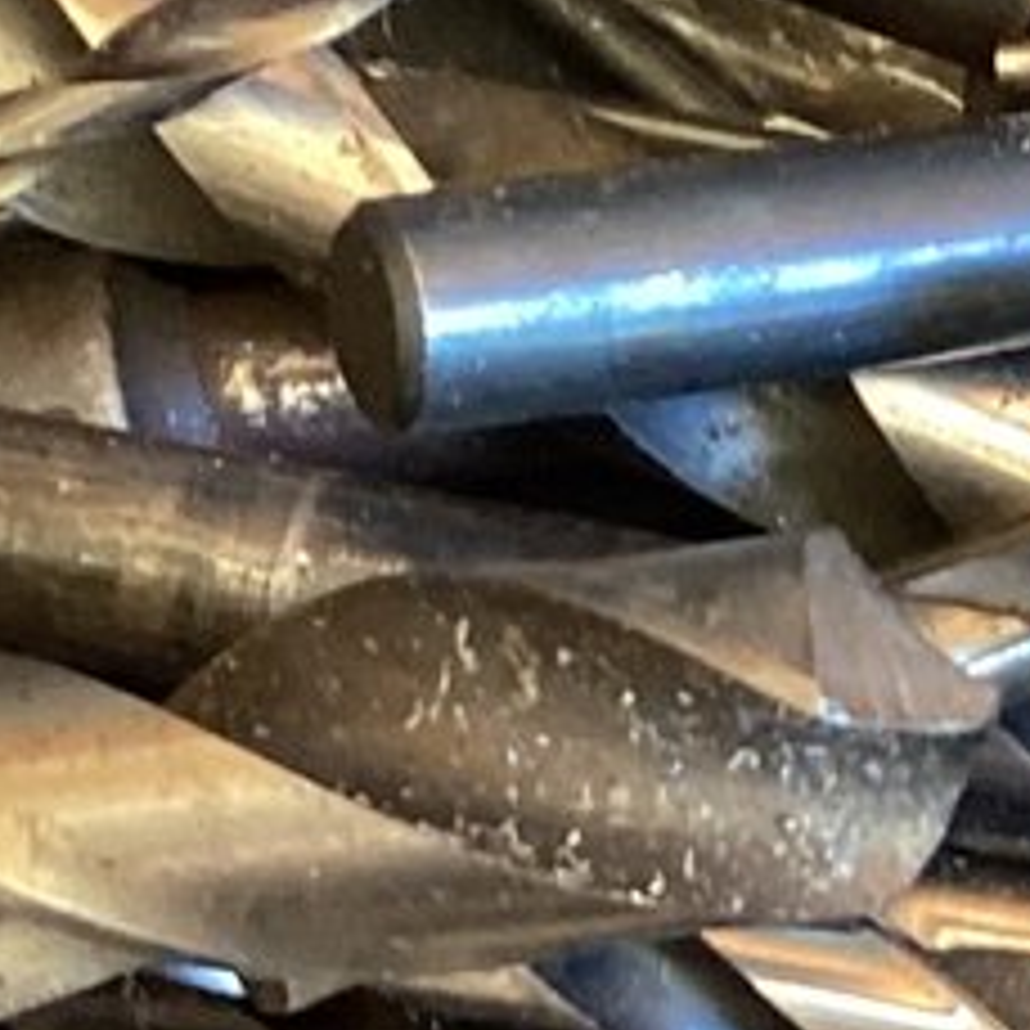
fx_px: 6093
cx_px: 902
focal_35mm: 181
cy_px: 947
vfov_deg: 9.6
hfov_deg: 9.6
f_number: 2.4
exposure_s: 1/40
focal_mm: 3.3
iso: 250
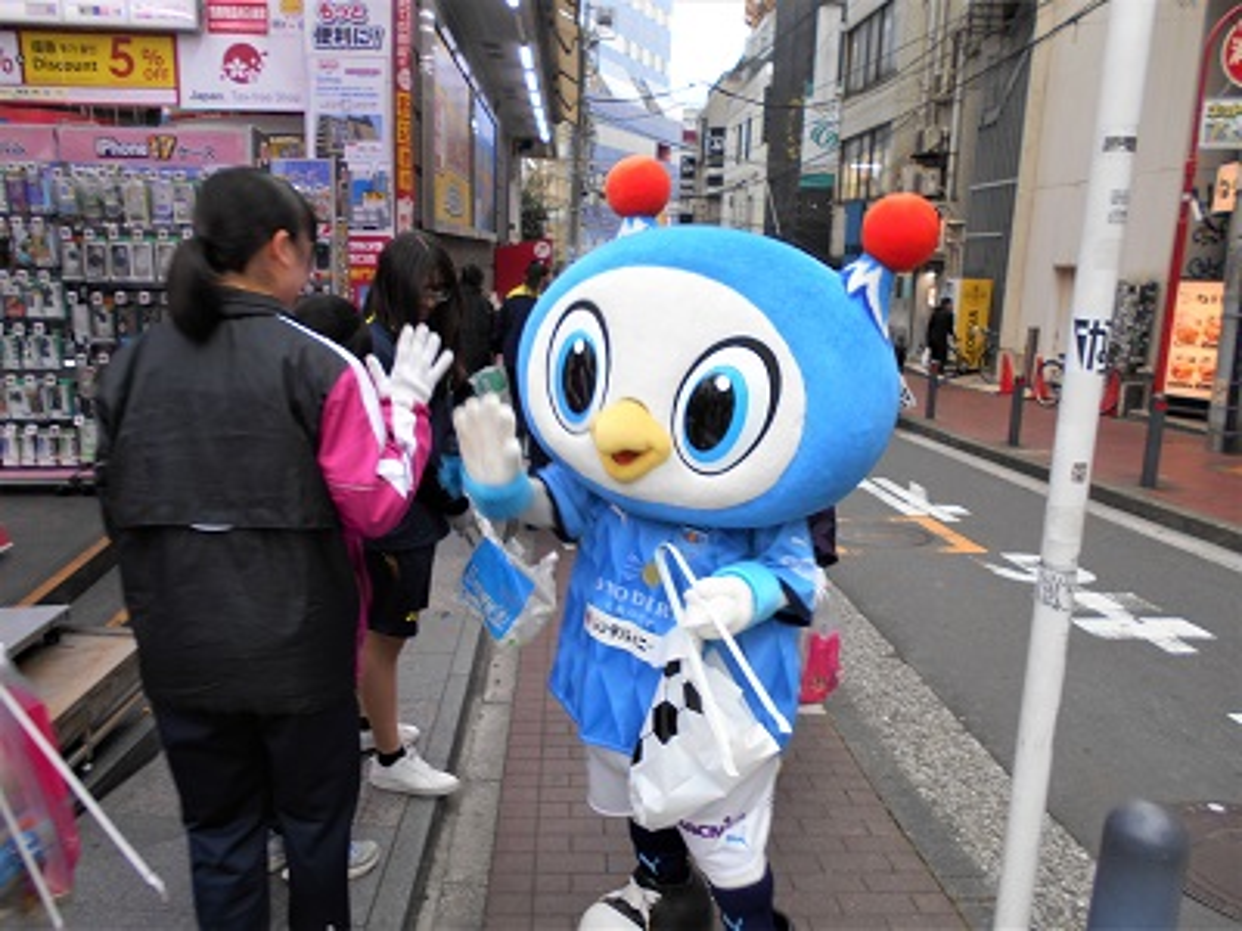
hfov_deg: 67.3
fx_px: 933
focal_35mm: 26
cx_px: 621
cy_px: 466
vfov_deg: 53.1
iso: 80
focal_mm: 4.6
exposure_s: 1/50
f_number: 3.2
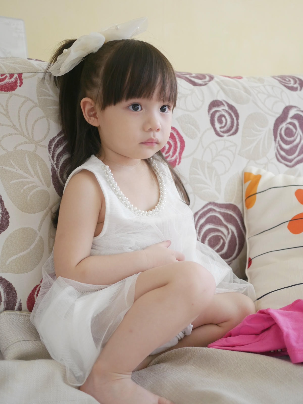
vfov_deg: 46.8
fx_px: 467
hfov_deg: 36.0
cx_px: 152
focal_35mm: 40
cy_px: 202
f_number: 1.7
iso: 800
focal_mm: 20
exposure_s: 1/60
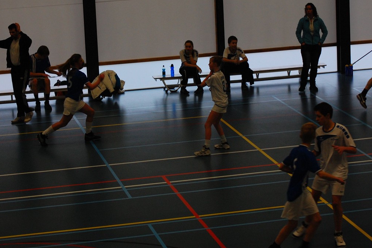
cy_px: 124
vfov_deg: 16.4
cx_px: 186
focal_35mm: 84
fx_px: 863
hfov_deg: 24.3
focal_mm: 55
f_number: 5.6
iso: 800
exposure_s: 1/125
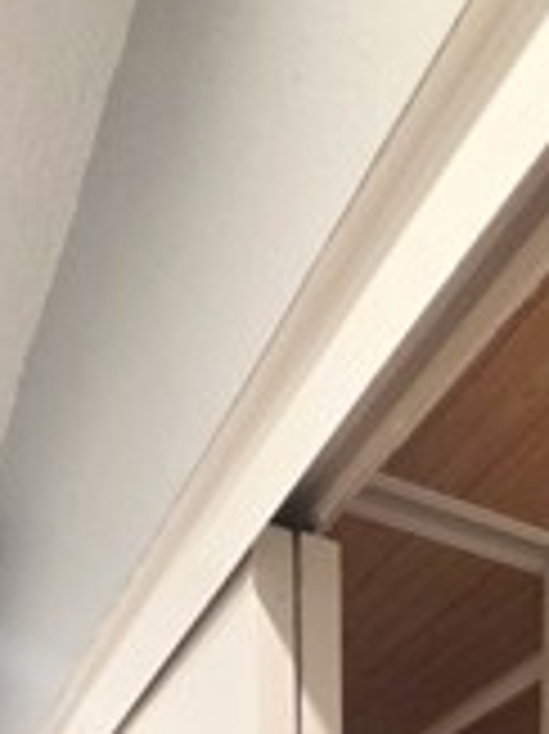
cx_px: 486
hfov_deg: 27.6
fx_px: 1080
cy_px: 1400
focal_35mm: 51
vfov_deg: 20.7
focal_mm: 2.2
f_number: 2.2
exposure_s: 1/60
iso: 400
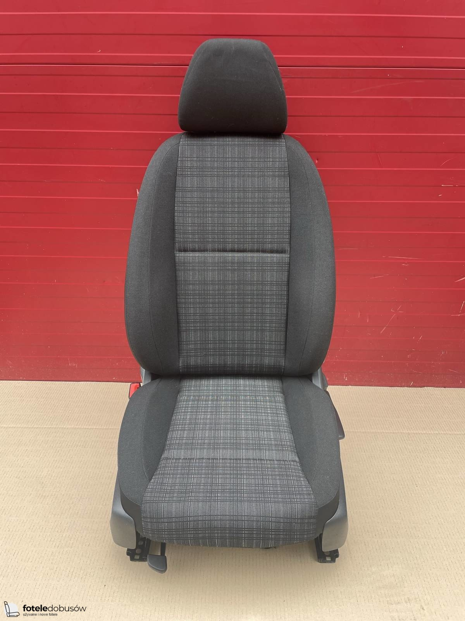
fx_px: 466
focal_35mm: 26
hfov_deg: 53.1
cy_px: 310
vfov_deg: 67.3
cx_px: 232
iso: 50
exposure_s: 1/121
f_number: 1.6
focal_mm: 4.2
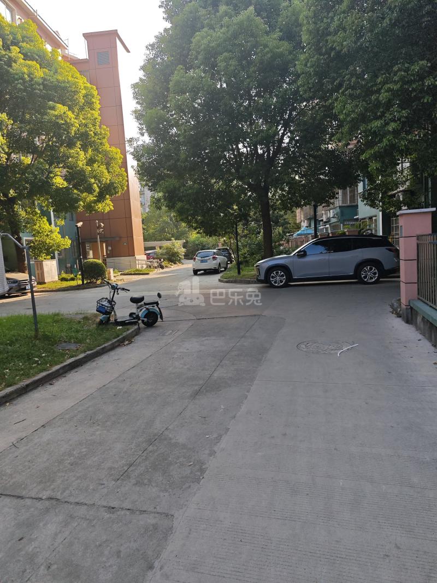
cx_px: 218
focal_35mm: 23
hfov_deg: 58.9
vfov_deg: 73.9
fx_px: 387
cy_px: 292
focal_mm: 8.72
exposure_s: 1/612
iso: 50
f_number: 2
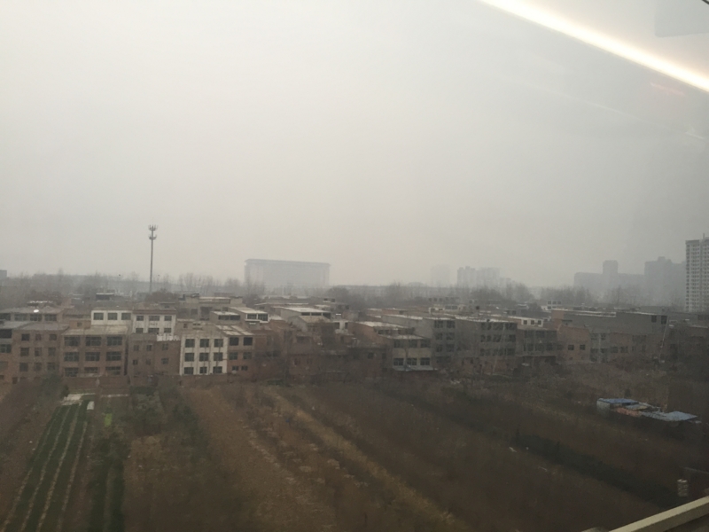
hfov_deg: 61.7
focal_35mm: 29
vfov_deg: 48.2
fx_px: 594
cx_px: 354
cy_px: 266
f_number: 2.2
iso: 32
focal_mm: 4.15
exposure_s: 1/30
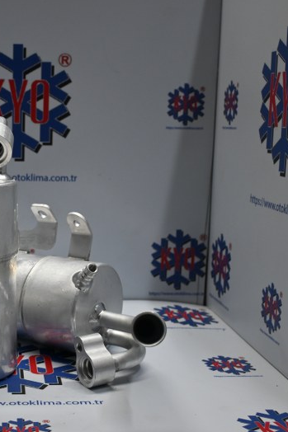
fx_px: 660
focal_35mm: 55
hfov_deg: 23.9
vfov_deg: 36.3
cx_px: 27
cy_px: 217
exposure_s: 1/125
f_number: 4.2
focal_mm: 24
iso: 560
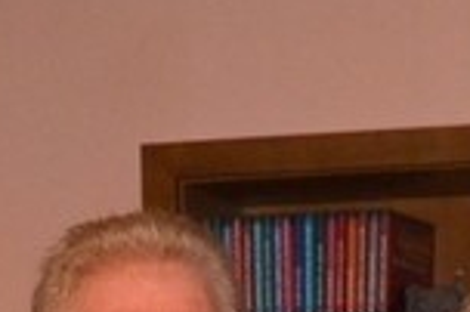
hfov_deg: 9.1
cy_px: 785
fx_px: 2895
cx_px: 652
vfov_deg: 5.9
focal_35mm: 222
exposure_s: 1/60
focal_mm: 22
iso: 3200
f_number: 3.8
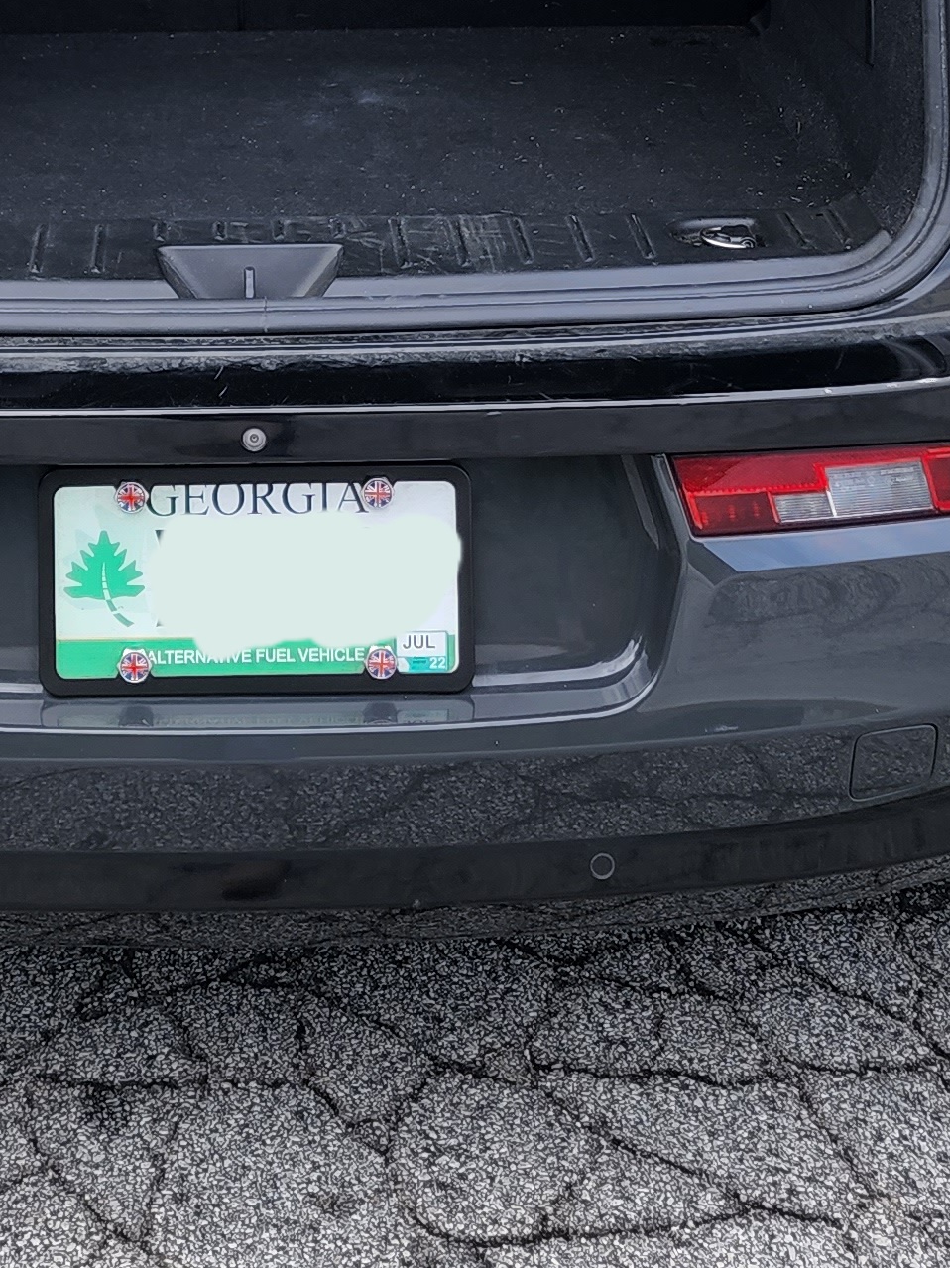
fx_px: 2635
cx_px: 242
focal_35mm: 72
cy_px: -109
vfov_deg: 25.2
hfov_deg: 20.3
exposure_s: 1/278
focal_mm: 6.4
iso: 12
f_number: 1.8
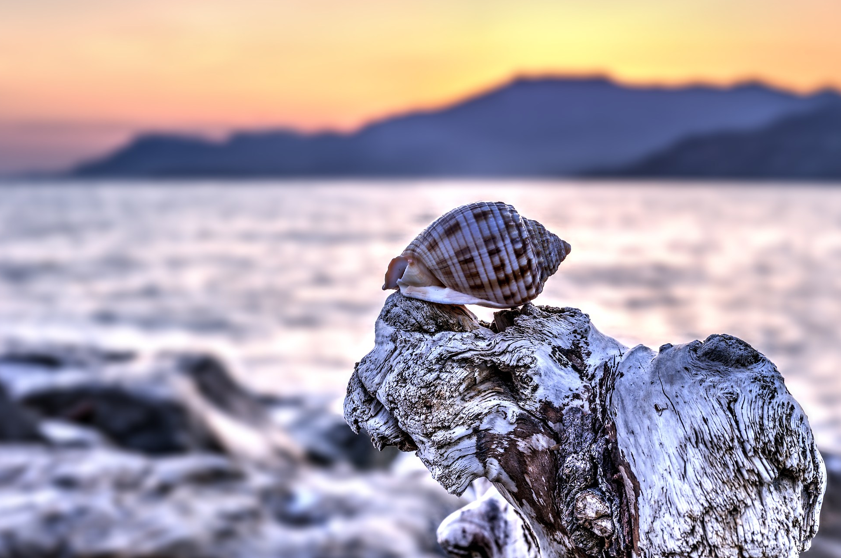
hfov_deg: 32.3
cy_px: 332
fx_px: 1447
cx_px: 502
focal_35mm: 62
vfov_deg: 21.8
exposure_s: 1/5
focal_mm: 50
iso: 200
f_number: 11
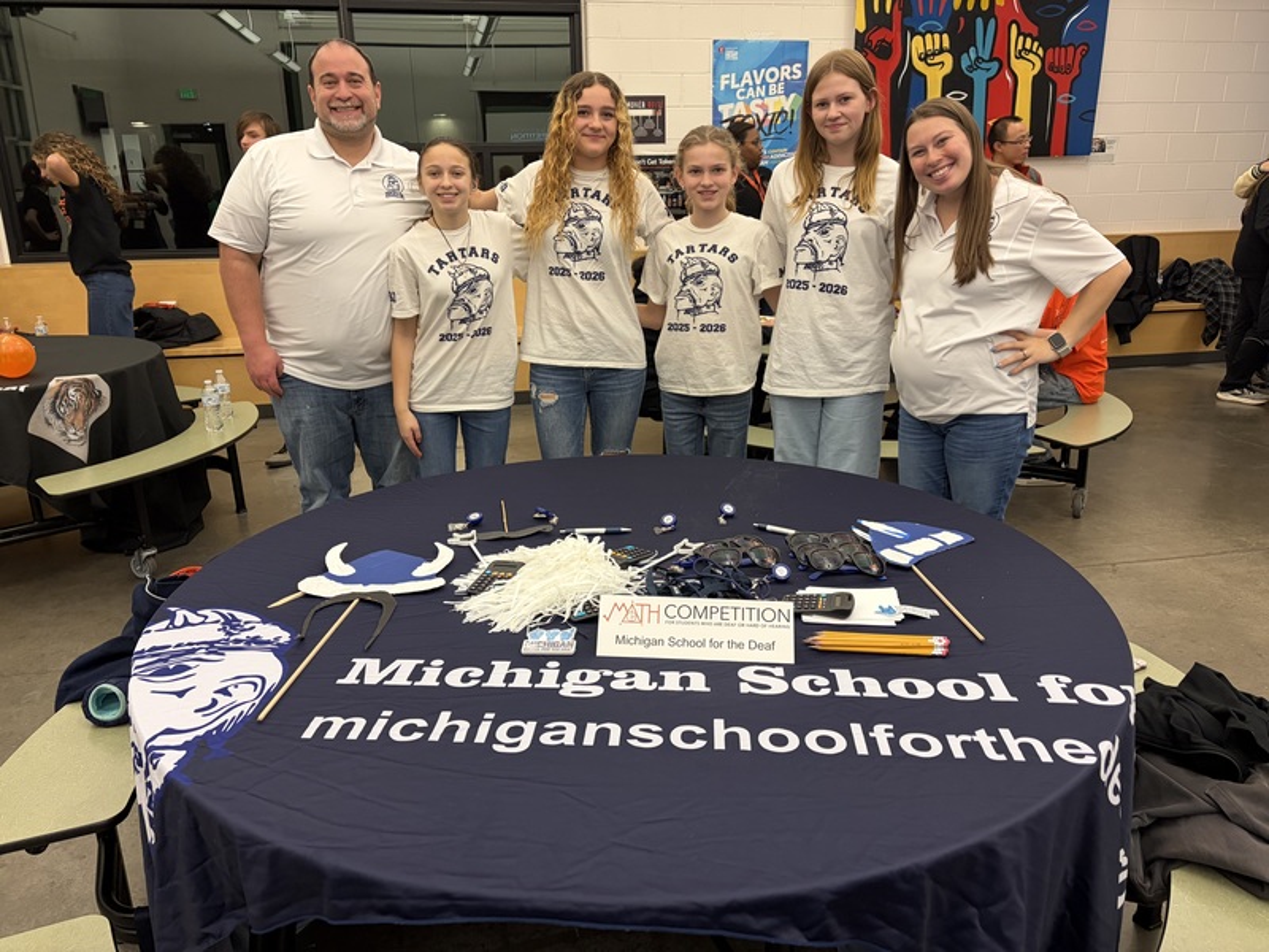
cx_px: 634
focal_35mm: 26
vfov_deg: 53.1
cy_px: 476
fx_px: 953
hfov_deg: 67.3
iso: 160
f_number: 1.6
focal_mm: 5.96
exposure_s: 1/60
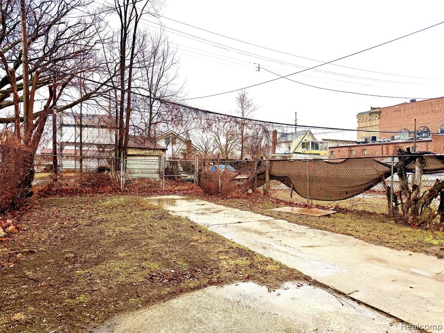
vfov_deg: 56.8
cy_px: 166
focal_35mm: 24
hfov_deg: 71.6
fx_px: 308
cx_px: 222
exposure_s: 1/689
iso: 80
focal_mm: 6.76
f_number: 1.78
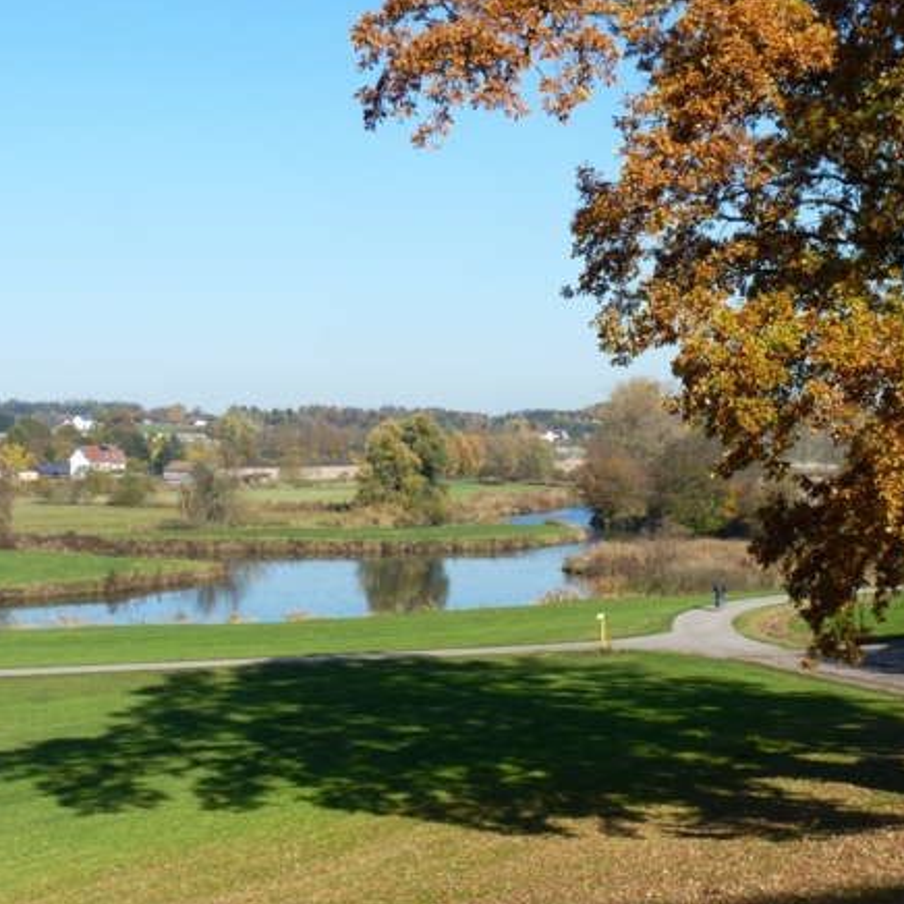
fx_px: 1861
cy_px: 450
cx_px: 557
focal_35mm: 63
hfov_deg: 27.2
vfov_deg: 27.3
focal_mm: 9.5
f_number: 5.6
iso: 80
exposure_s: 1/200
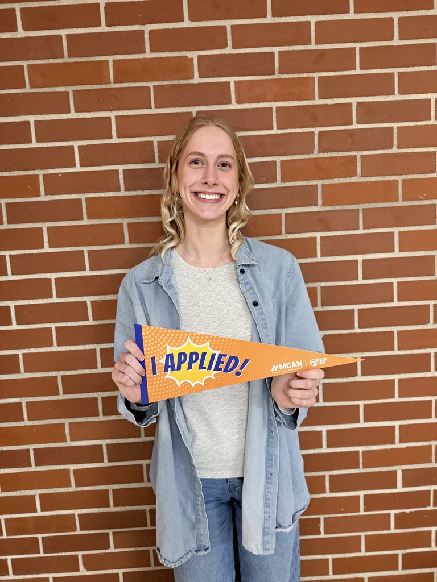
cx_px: 218
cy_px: 291
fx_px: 404
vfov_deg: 71.6
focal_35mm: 24
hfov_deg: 56.8
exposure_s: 1/40
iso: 640
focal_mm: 6.76
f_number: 1.78
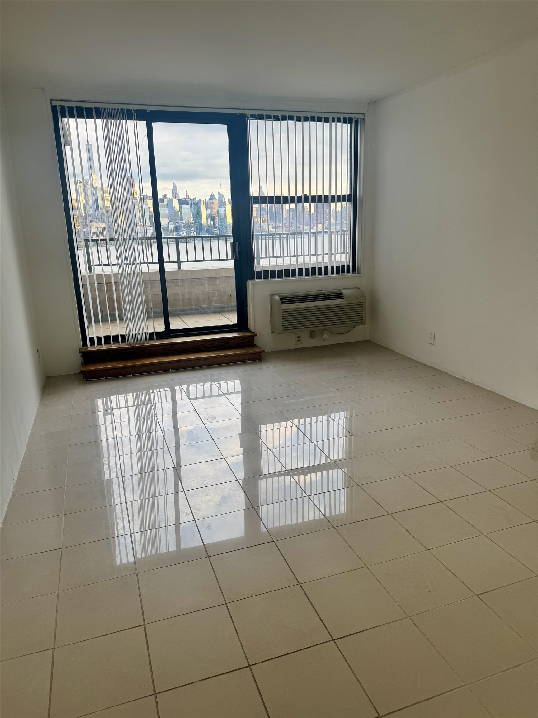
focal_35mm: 24
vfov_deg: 71.6
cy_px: 359
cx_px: 269
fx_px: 497
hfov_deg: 56.8
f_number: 1.78
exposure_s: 1/122
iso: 64
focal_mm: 6.76
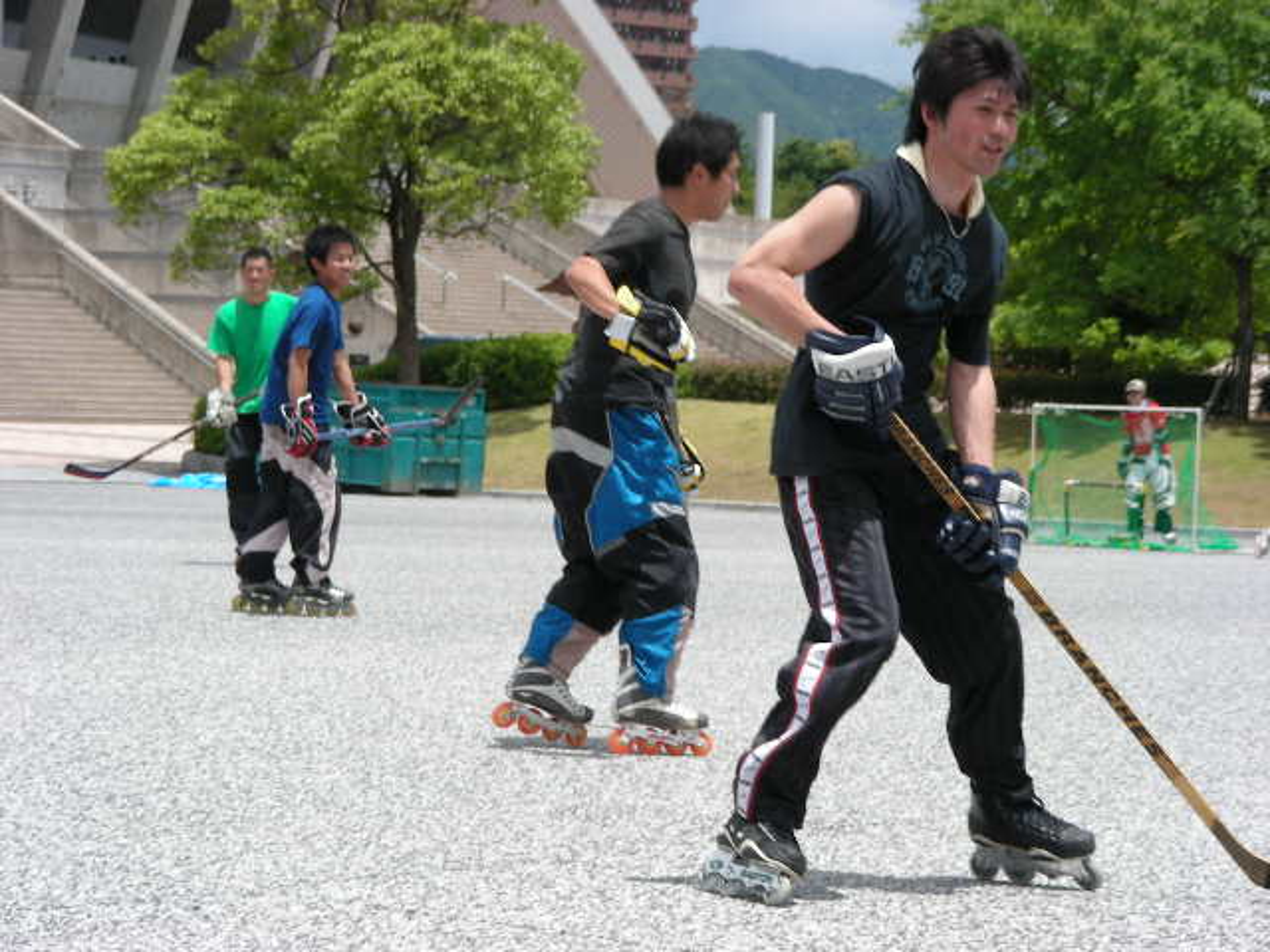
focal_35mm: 128
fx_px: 4696
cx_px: 635
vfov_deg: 11.6
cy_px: 476
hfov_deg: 15.4
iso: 50
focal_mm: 21.3
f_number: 4
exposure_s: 1/474
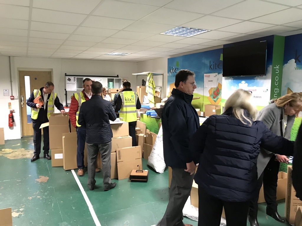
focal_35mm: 28
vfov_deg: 49.7
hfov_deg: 63.4
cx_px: 151
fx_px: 244
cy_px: 113
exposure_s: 1/11
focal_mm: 3.99
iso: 100
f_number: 1.8
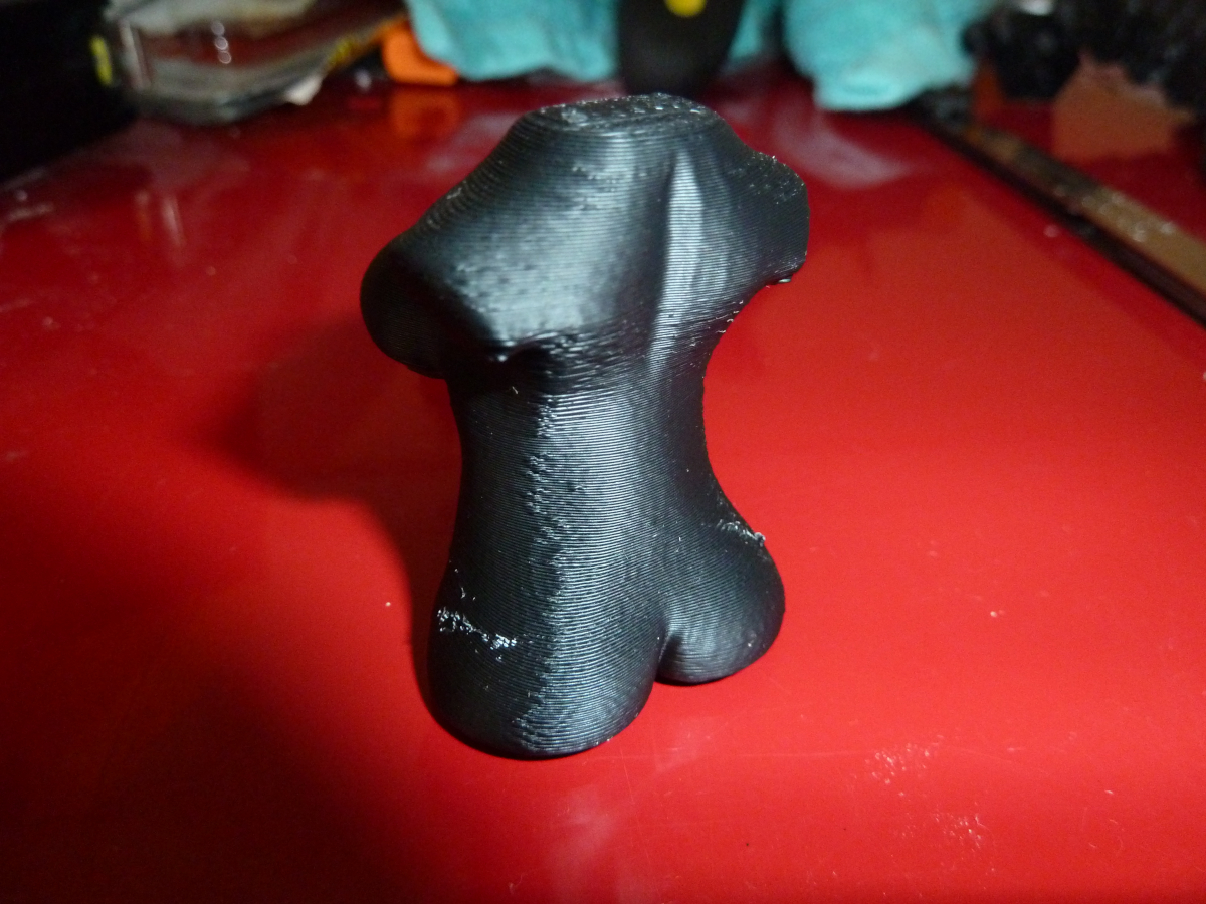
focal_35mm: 25
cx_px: 603
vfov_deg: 54.9
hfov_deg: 69.4
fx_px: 871
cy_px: 452
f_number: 3.3
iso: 400
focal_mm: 4.1
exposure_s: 1/30
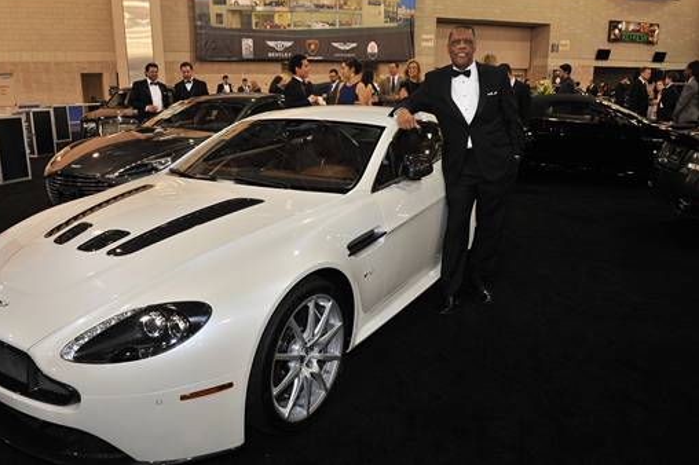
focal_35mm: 26
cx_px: 322
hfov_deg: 69.3
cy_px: 215
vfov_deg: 49.4
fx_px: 504
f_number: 9
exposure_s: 1/40
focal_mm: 24
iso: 1250
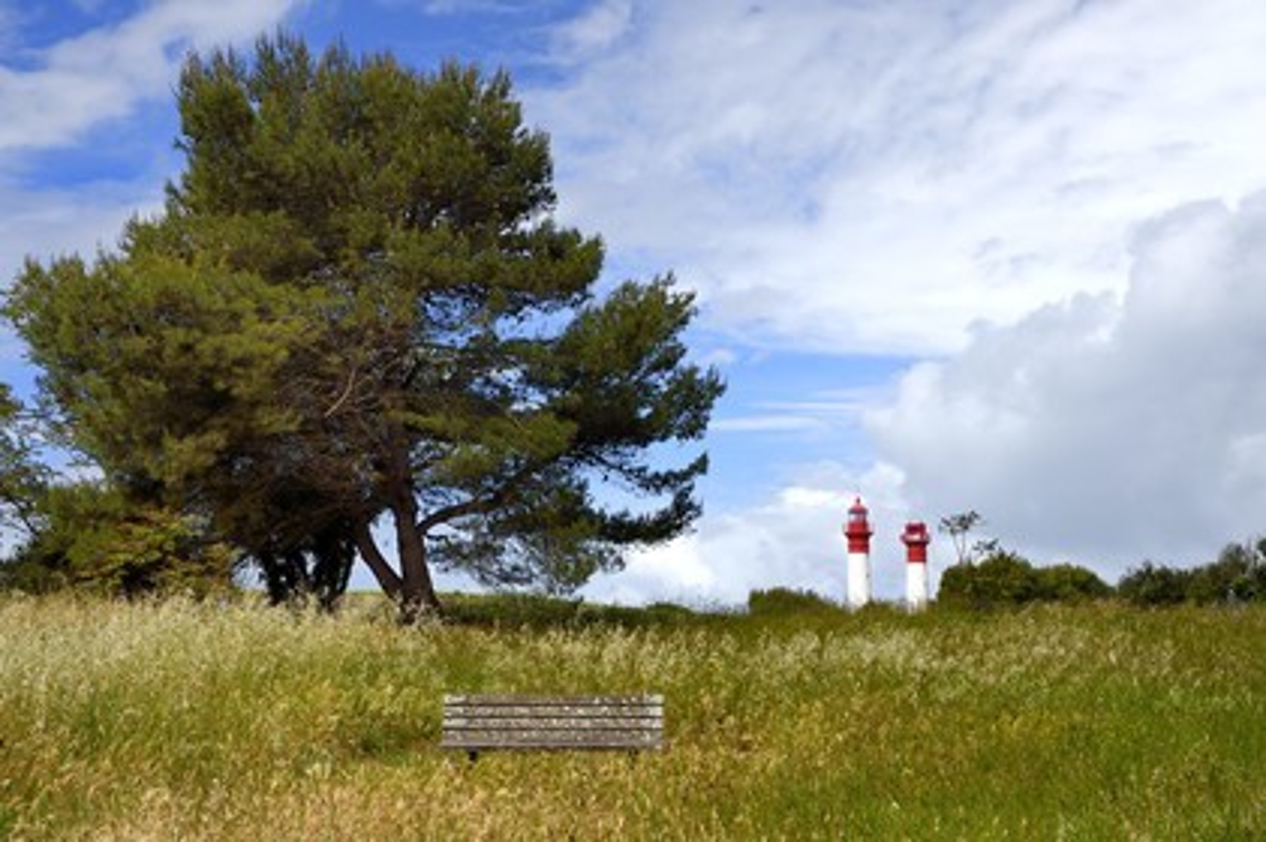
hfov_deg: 41.1
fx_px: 1687
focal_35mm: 48
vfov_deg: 28.0
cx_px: 633
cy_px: 421
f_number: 8
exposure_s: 1/640
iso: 200
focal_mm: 48
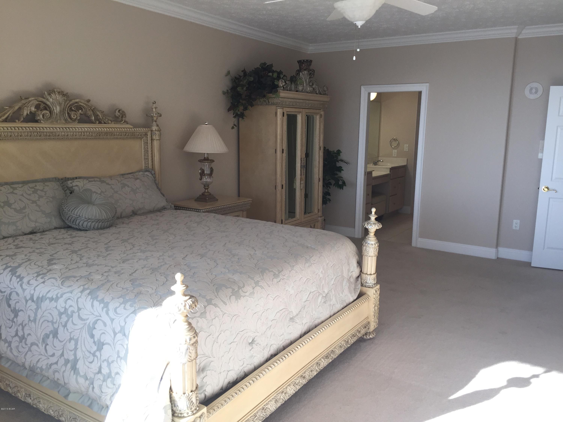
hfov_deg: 61.7
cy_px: 211
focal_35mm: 29
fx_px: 472
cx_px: 282
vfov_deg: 48.2
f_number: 2.2
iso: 50
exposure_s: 1/120
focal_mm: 4.15
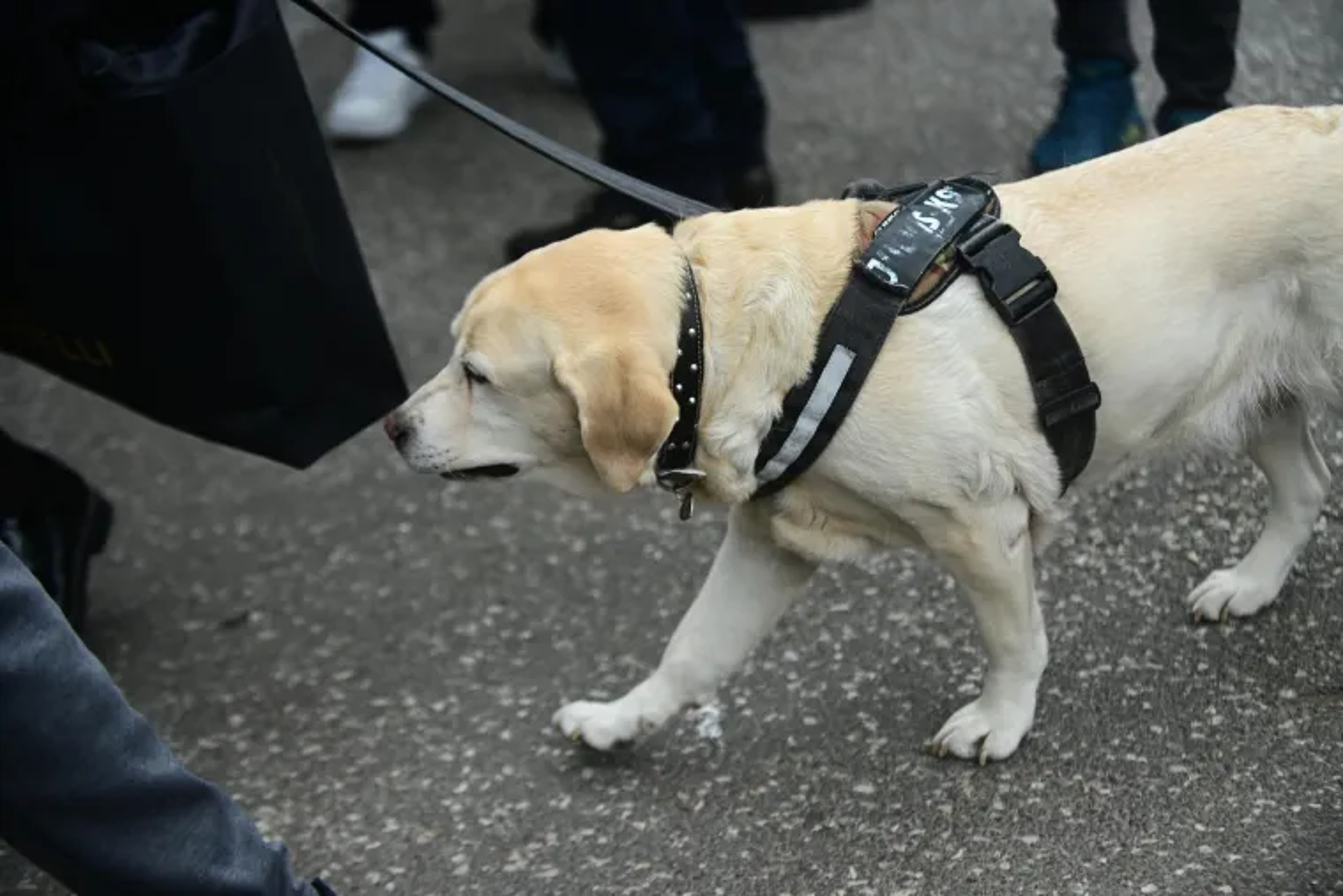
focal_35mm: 70
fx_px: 2612
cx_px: 672
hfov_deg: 28.8
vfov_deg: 19.5
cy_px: 448
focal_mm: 70
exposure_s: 1/3200
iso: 640
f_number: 2.8
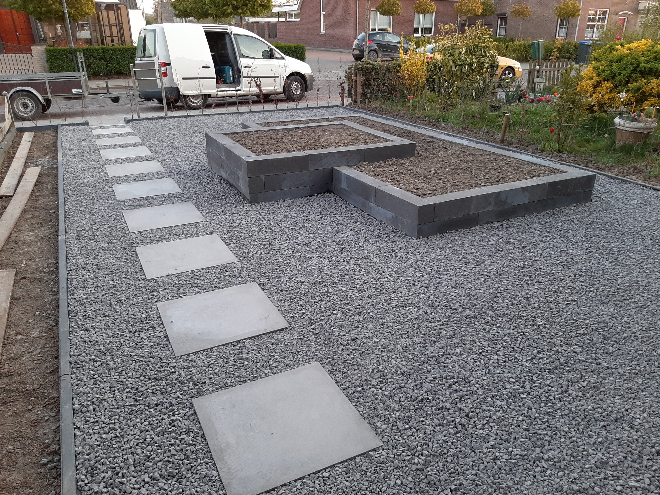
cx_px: 330
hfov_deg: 67.3
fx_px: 496
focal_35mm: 26
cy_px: 248
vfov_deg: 53.1
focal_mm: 3.93
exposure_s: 1/50
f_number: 1.7
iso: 100
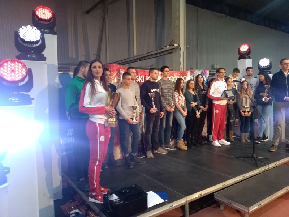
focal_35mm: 26
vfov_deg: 53.1
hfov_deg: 67.3
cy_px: 108
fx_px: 217
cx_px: 144
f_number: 2
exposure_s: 1/33.3
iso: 534
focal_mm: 3.54
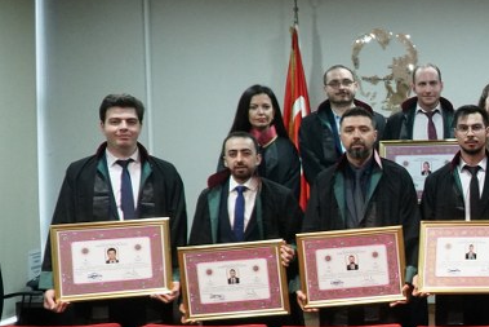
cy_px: 206
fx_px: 992
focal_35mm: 73
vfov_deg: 18.7
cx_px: 640
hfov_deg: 24.2
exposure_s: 1/60
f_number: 4
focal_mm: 18
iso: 2500
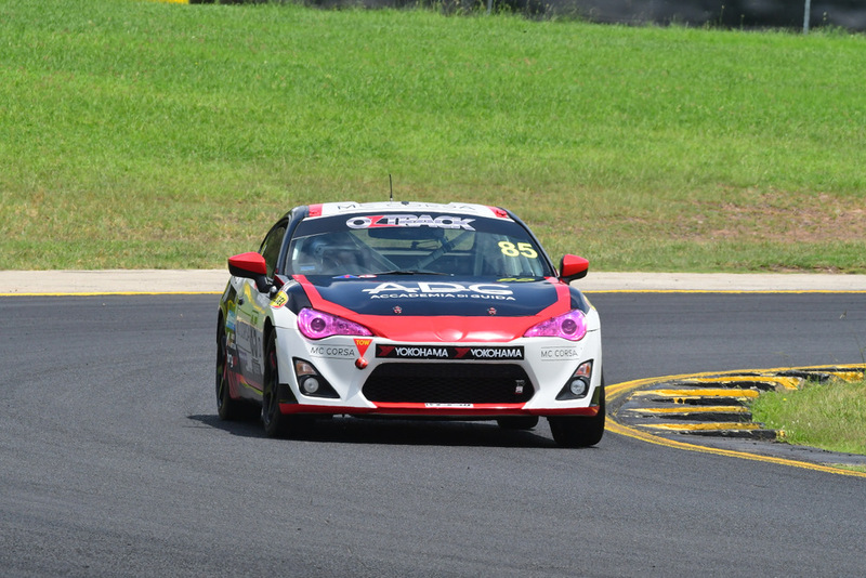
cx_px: 433
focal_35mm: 405
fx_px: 9745
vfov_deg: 3.4
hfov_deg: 5.1
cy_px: 289
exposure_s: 1/640
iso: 640
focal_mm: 270
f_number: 14
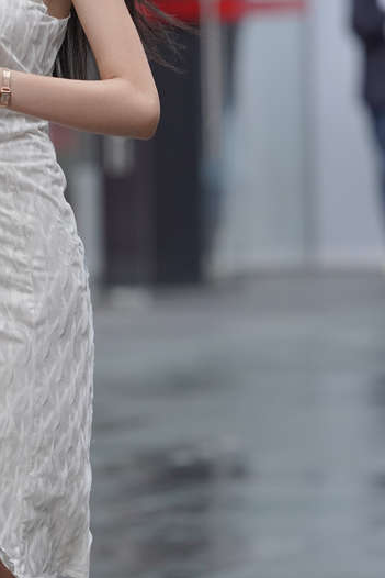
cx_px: -36
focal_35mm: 462
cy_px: 233
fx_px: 7406
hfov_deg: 3.0
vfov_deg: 4.5
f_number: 2.8
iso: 500
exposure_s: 1/500
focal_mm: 135
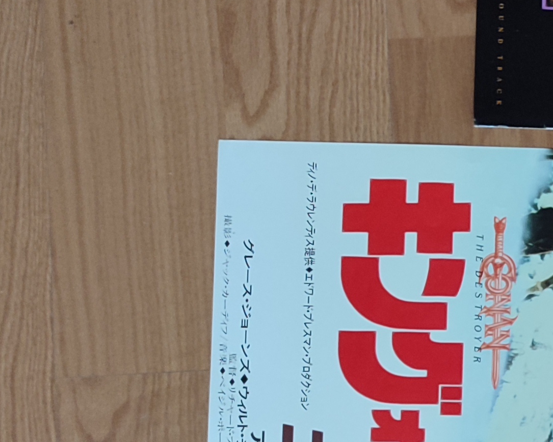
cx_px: 814
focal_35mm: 90
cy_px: 325
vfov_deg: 17.0
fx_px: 1473
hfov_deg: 18.9
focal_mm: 5.95
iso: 618
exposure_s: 1/20
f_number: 1.89
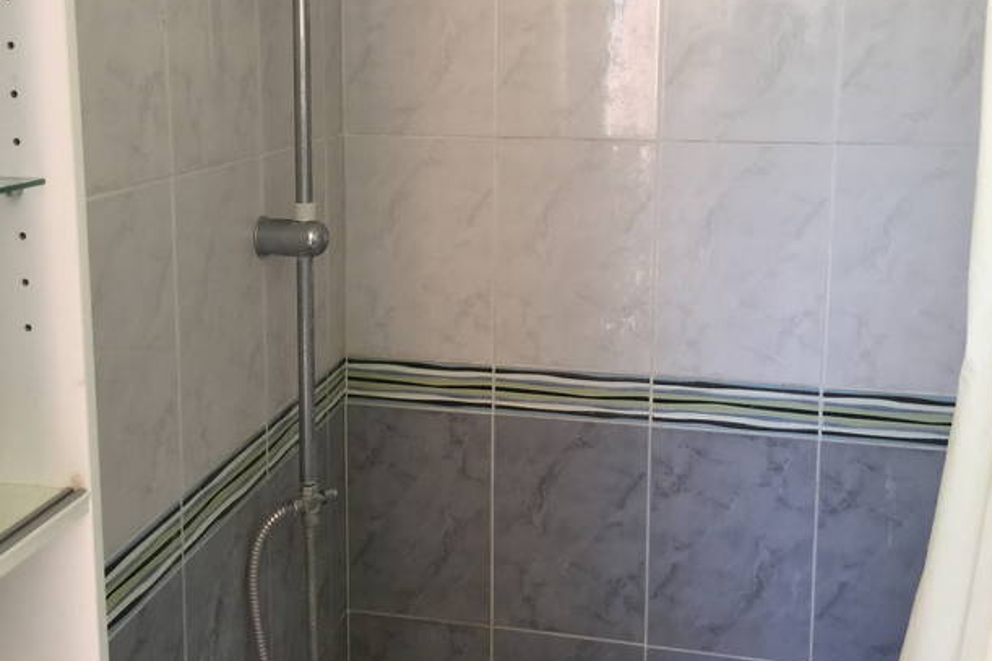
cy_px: 214
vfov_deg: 33.8
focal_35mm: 39
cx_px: 459
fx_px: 1074
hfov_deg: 49.5
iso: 40
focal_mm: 4.15
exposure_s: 1/15
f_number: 2.2
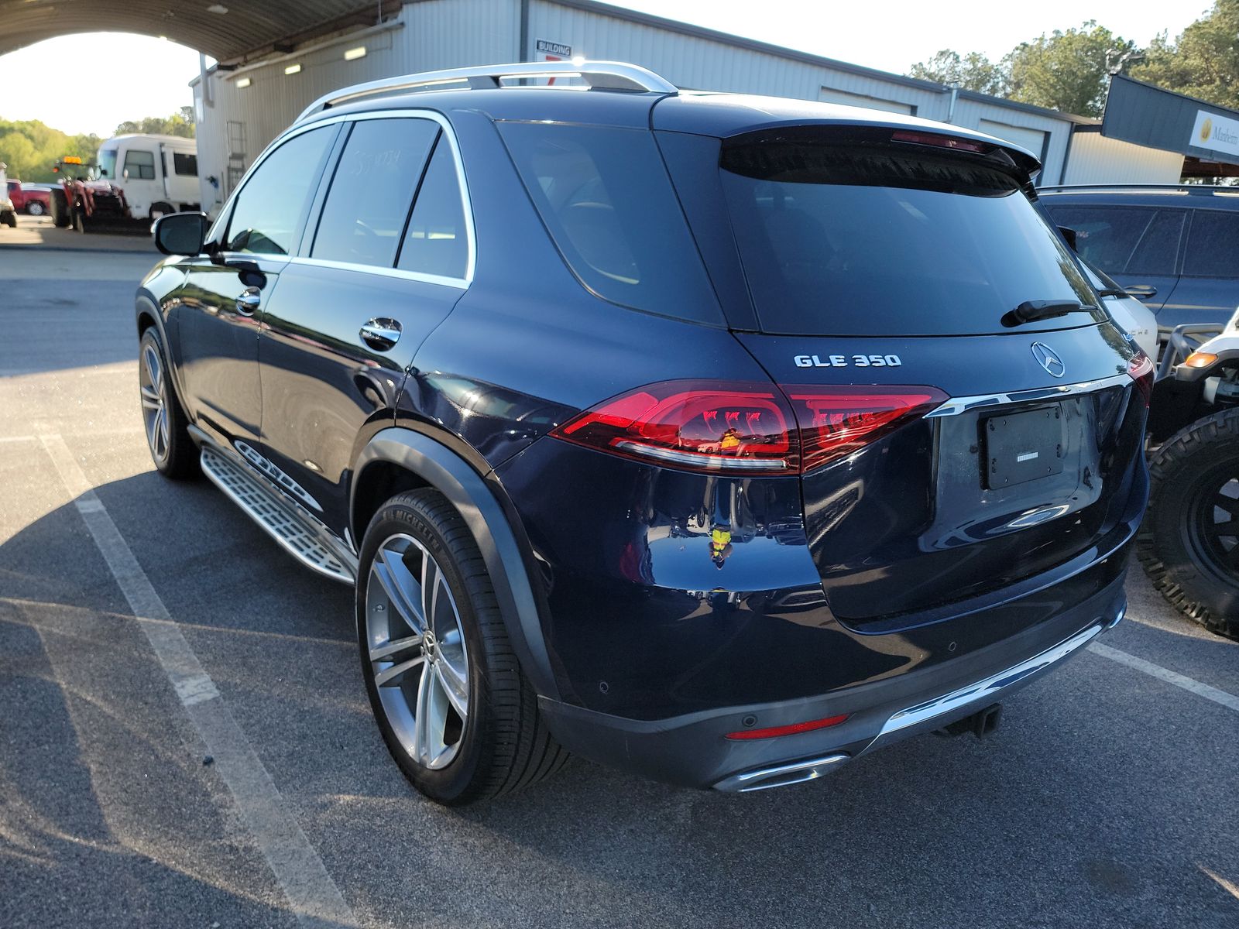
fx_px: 859
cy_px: 464
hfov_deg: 71.6
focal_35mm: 24
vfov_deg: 56.8
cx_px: 620
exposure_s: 1/224
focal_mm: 6.7
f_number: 1.8
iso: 50
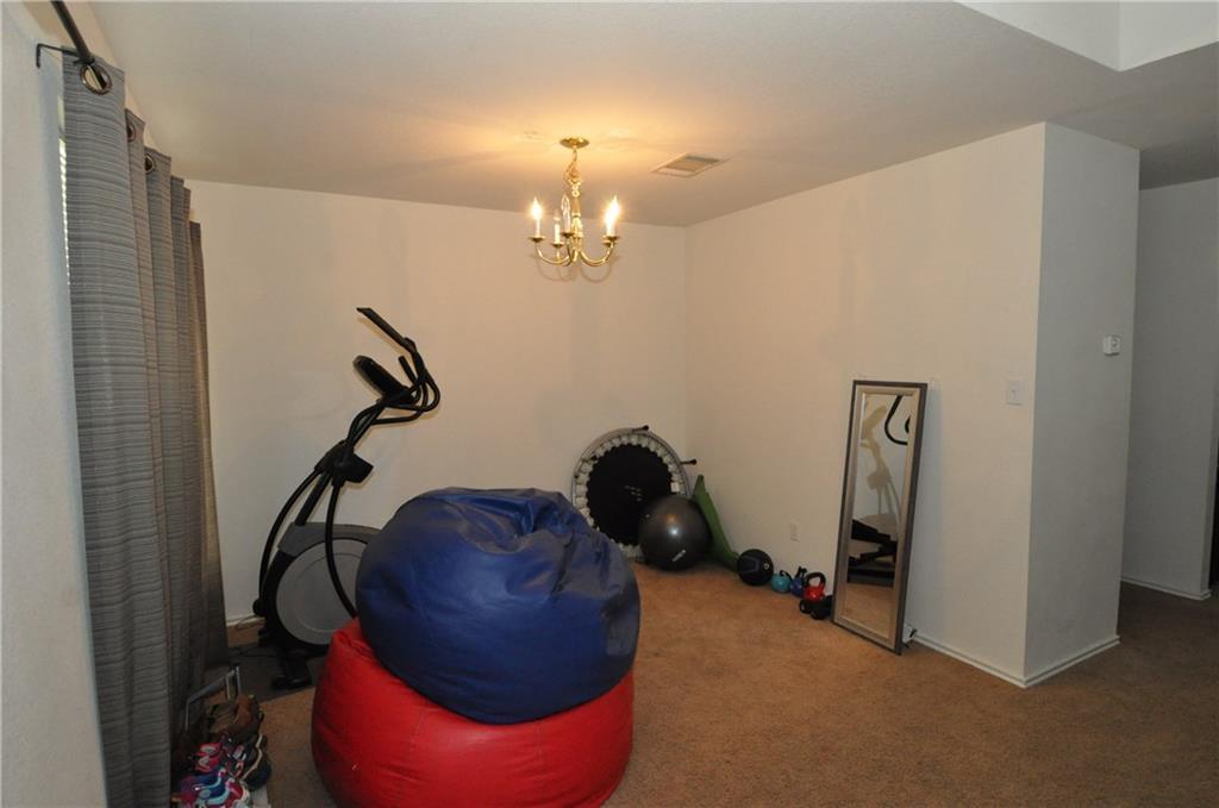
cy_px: 404
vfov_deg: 67.2
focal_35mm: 18
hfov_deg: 90.1
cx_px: 610
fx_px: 608
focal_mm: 12
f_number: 7.1
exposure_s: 1/60
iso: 2000
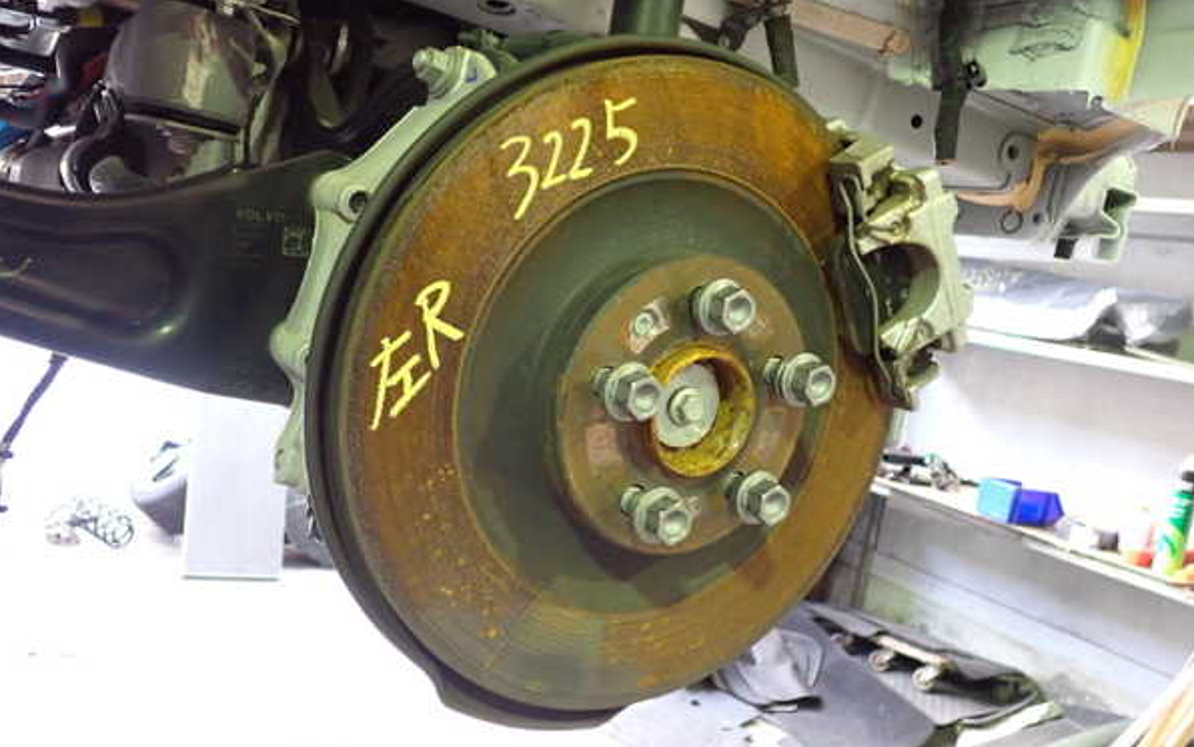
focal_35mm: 32
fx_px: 1042
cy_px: 368
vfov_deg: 39.5
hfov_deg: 59.6
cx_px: 597
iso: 1000
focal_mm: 5.4
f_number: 2.3
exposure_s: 1/50
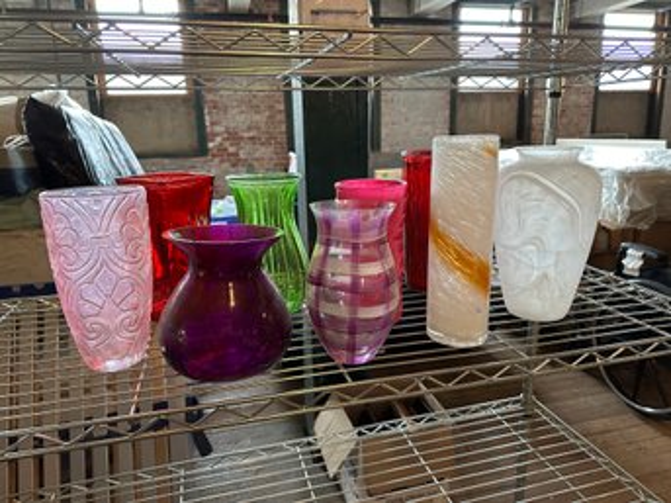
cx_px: 336
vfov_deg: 56.8
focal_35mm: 24
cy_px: 252
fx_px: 465
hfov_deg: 71.6
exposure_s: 1/60
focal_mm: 6.86
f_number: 1.78
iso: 500
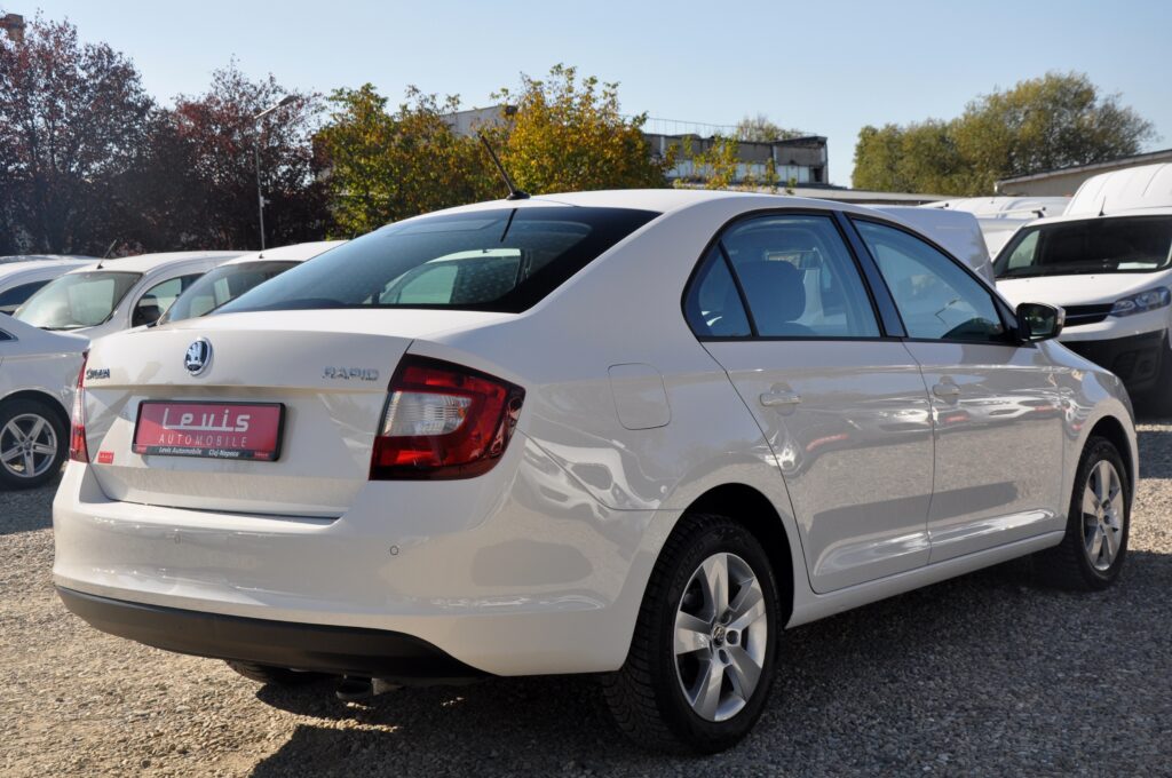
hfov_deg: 41.2
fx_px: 1561
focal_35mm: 48
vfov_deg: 28.0
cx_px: 586
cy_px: 389
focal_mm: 32
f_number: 9
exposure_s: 1/320
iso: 500
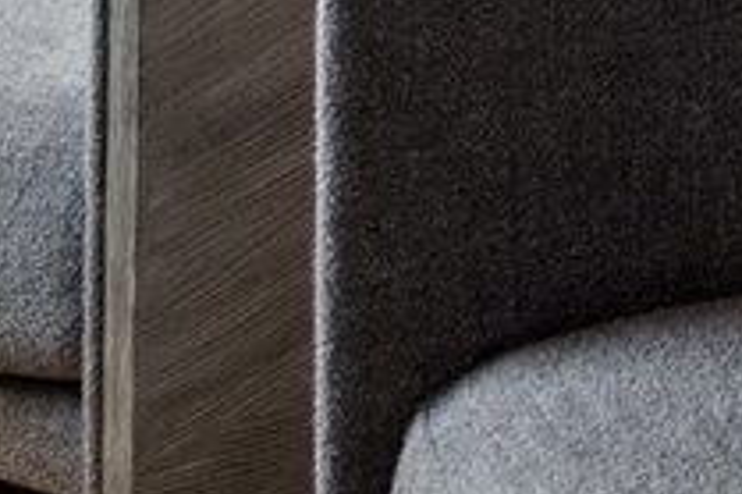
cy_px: -814
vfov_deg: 9.4
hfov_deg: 13.0
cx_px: 1731
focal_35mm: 124
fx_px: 2554
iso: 400
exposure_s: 1/13
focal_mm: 16
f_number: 8
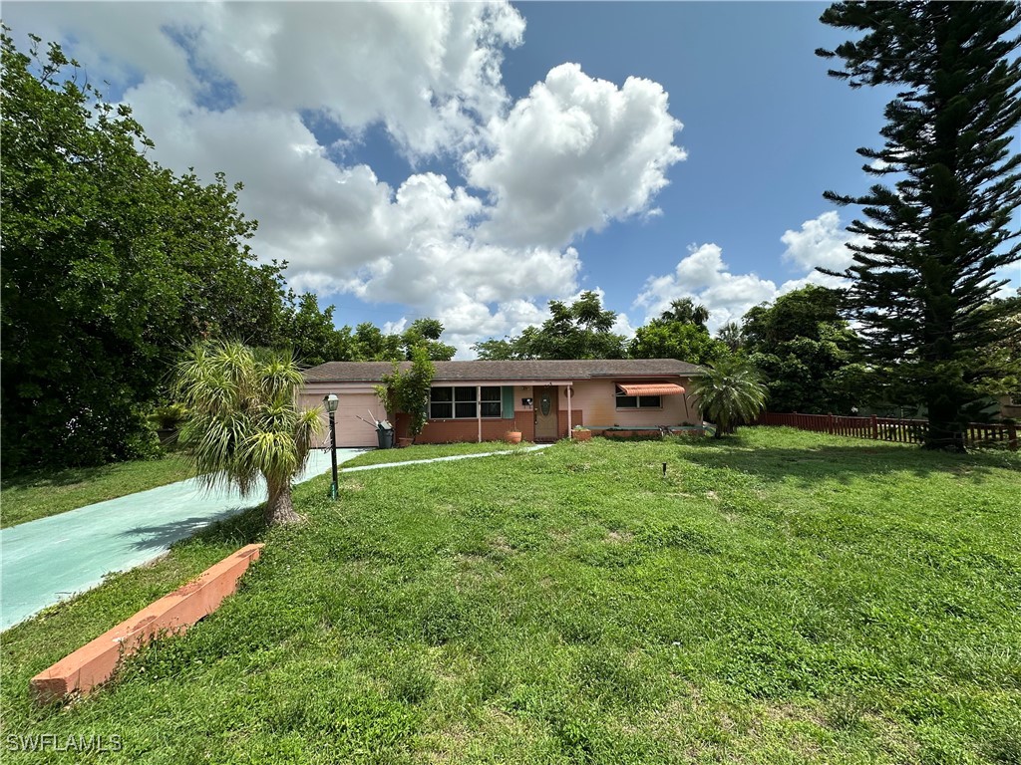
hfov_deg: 102.1
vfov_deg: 85.7
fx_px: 413
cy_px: 382
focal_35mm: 14
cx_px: 510
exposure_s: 1/2618
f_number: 2.2
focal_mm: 2.22
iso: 40
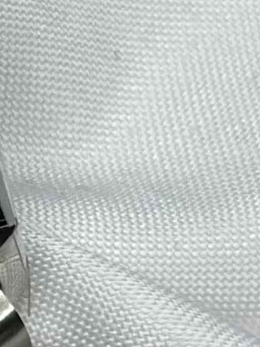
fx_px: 3504
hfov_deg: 4.2
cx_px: -246
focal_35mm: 350
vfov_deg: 5.7
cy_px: 53
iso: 80
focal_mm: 6.86
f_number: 1.78
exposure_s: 1/441
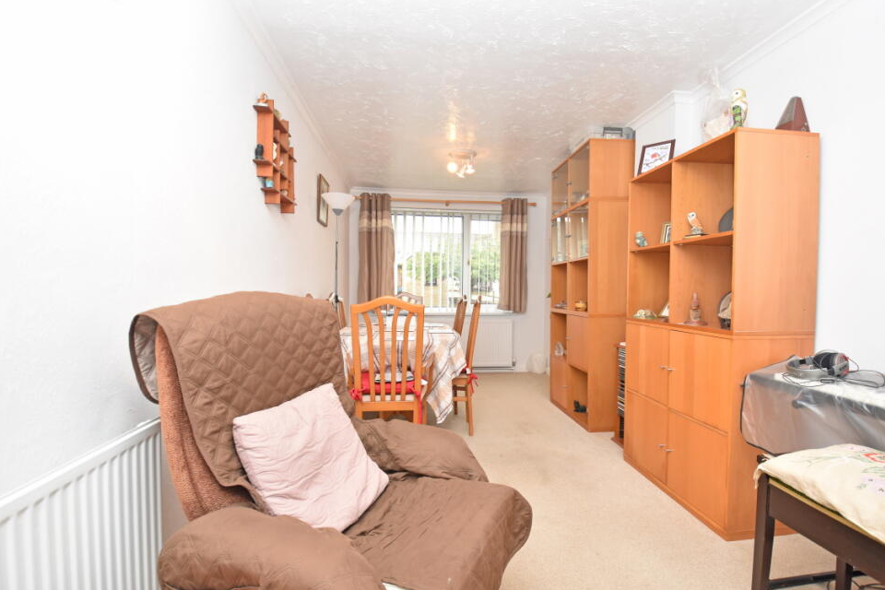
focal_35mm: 16
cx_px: 462
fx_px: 393
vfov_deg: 73.7
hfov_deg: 96.7
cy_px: 302
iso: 900
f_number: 4
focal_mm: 10
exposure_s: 1/125
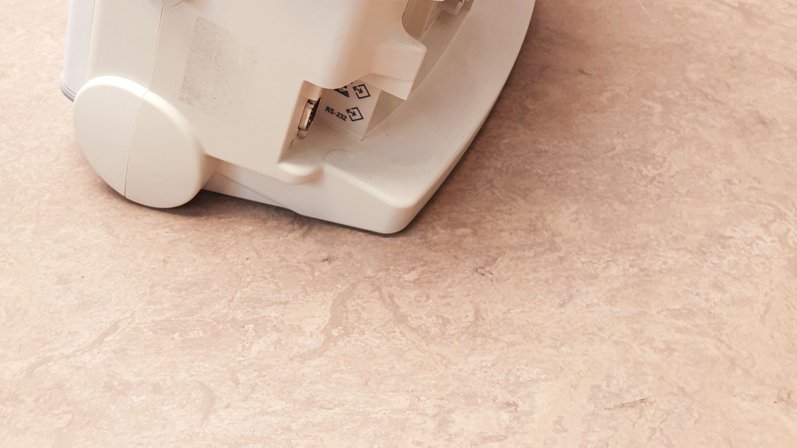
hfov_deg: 52.8
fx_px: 803
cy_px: -83
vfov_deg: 27.6
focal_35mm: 38
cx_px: 396
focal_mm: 4.3
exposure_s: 1/50
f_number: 2.4
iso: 125
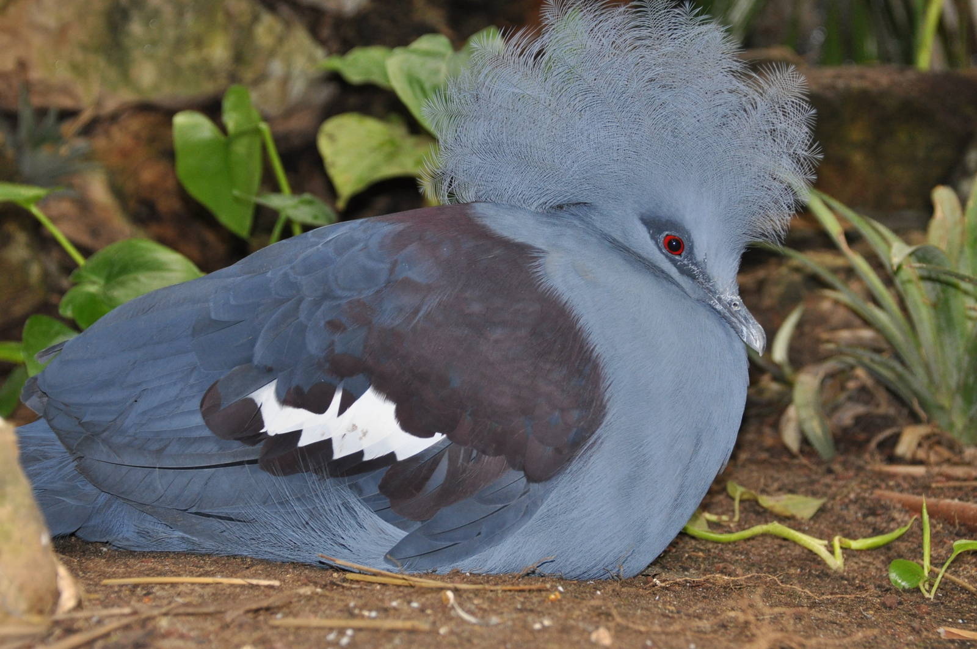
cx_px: 488
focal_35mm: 123
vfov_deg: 11.1
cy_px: 324
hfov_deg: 16.7
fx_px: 3334
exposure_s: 1/60
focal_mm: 82
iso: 800
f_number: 5.6
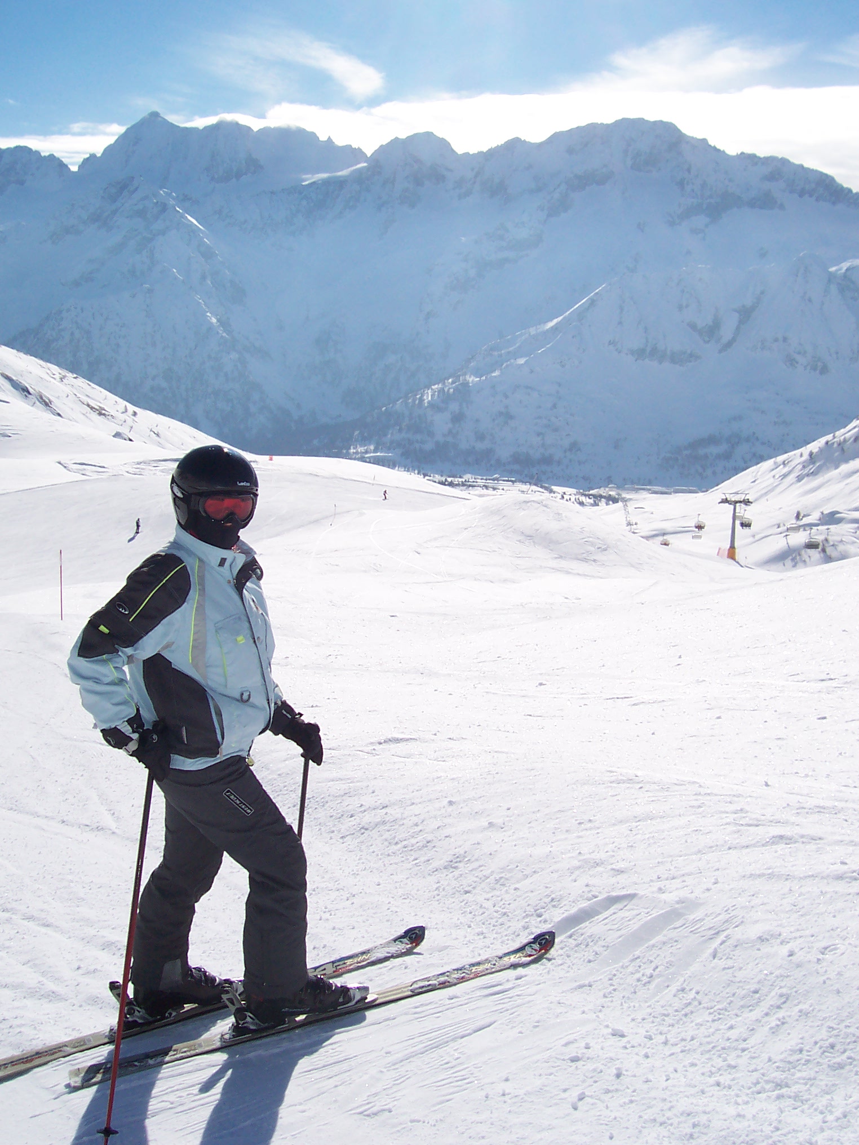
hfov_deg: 38.7
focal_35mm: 37
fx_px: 1224
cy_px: 572
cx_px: 430
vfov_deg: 50.1
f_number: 5.6
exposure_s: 1/1000
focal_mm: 5.6
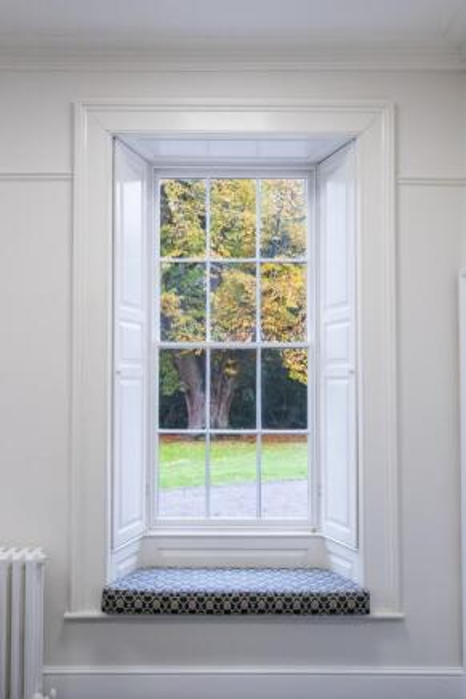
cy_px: 350
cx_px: 233
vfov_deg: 51.9
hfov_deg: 35.9
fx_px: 719
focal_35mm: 37
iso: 3200
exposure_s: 1/180
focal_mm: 24.9
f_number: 7.1
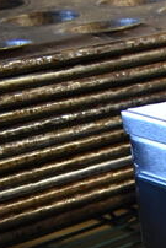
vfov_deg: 14.3
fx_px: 842
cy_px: 478
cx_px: 358
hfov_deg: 10.2
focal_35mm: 122
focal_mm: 18
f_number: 3.5
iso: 1600
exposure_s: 1/30
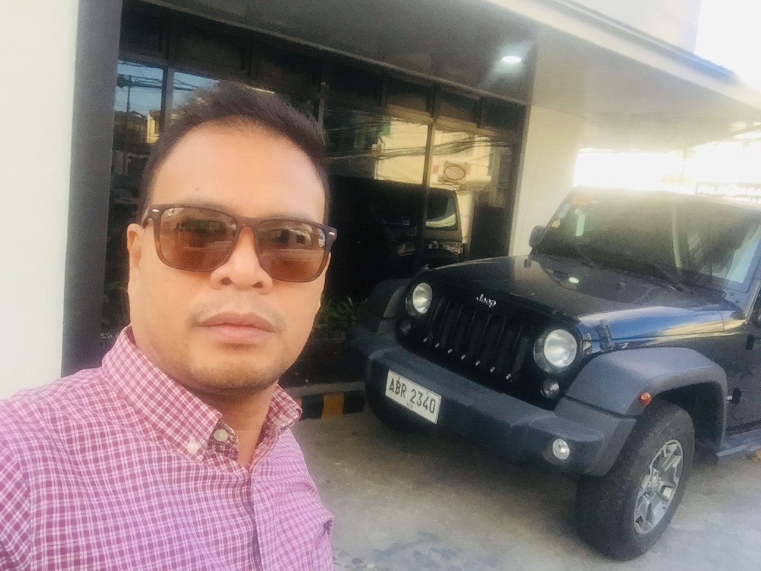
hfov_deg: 58.4
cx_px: 380
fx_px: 682
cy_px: 286
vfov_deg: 45.4
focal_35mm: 31
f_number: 2.2
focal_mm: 2.65
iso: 50
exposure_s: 1/120
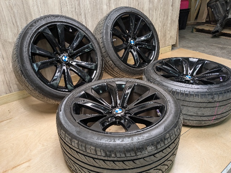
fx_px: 180
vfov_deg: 51.4
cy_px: 86
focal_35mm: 27
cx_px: 116
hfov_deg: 65.3
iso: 55
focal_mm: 4.38
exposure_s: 1/192
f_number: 1.73
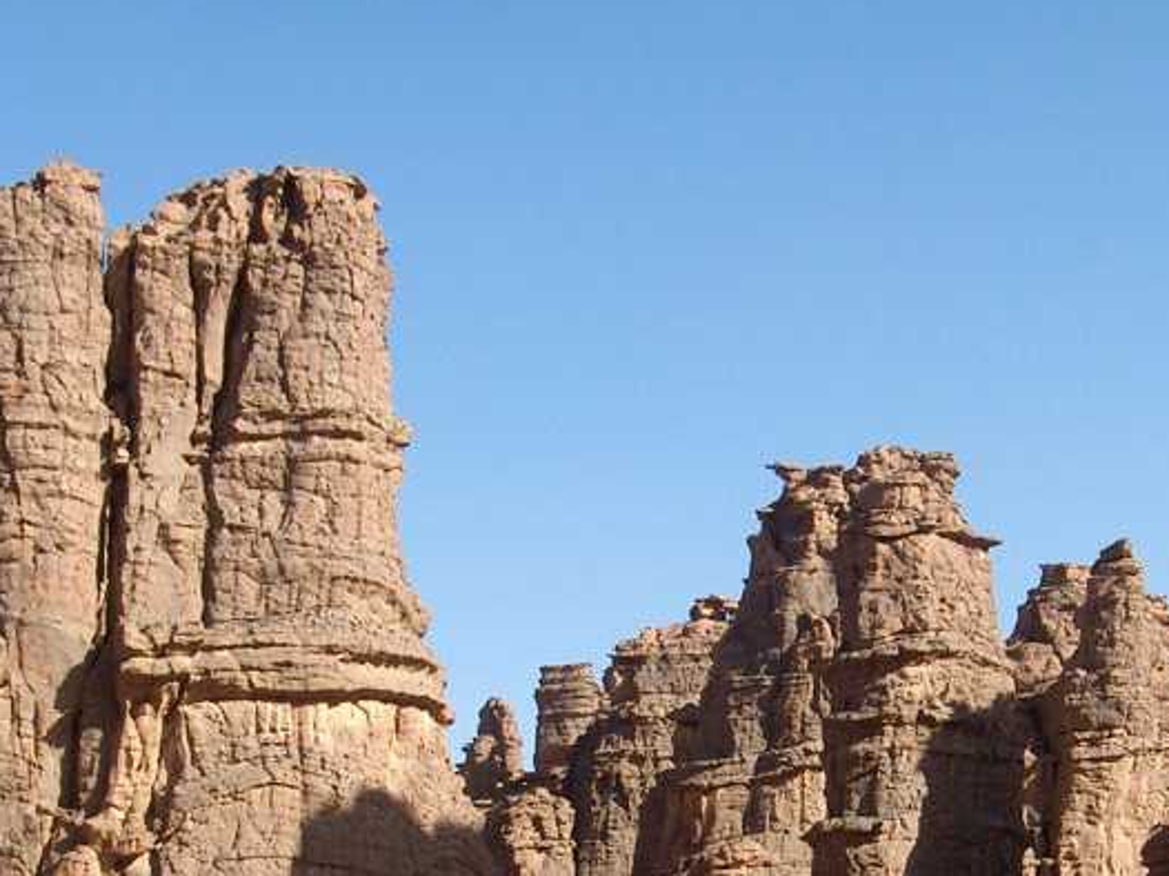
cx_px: 845
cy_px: 784
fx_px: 2802
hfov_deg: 23.4
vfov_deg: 17.5
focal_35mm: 83
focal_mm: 9
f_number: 5
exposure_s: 1/426
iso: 100
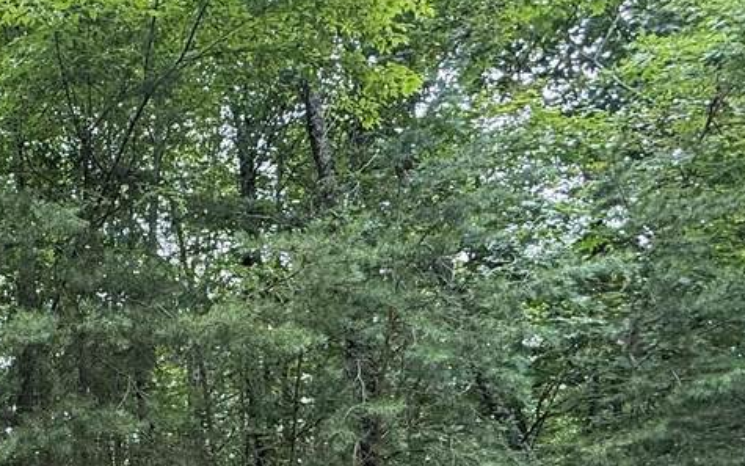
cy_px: 494
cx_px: -47
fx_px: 812
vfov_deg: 29.3
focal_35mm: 40
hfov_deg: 41.0
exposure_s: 1/99
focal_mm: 2.22
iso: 200
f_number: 2.2
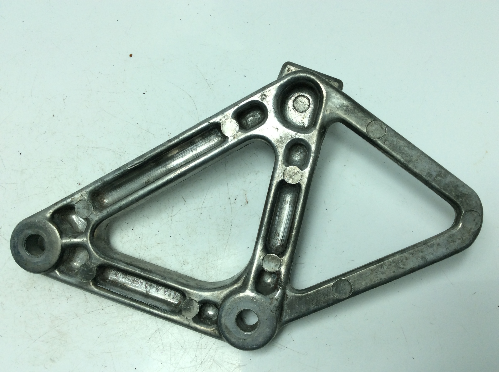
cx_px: 250
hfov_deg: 56.9
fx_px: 461
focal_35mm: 32
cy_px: 186
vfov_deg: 44.1
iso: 32
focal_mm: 3.3
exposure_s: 1/497
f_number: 2.4
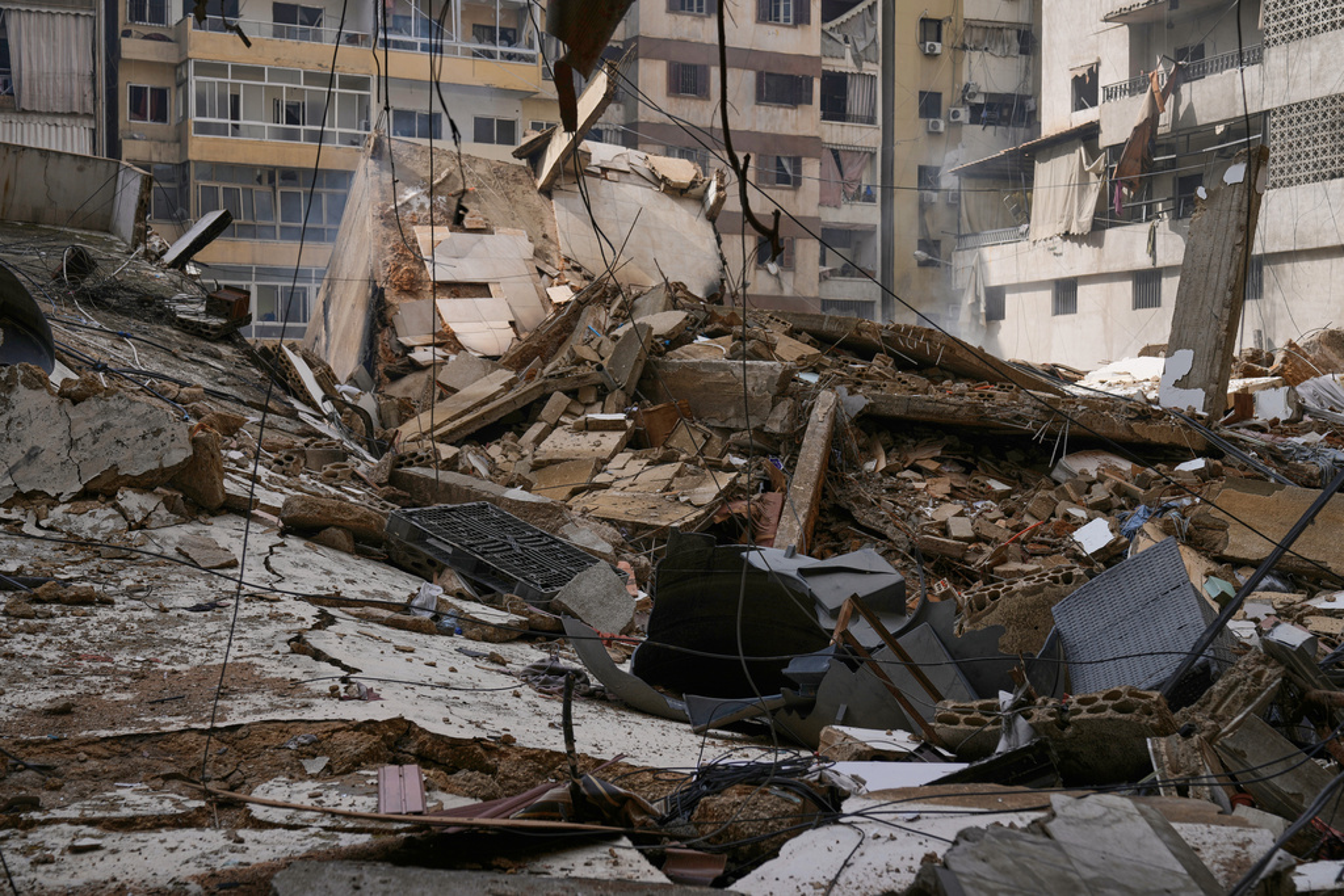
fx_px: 1717
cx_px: 672
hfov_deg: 42.7
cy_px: 448
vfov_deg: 29.3
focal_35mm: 46
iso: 100
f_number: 5
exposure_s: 1/1000
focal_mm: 46
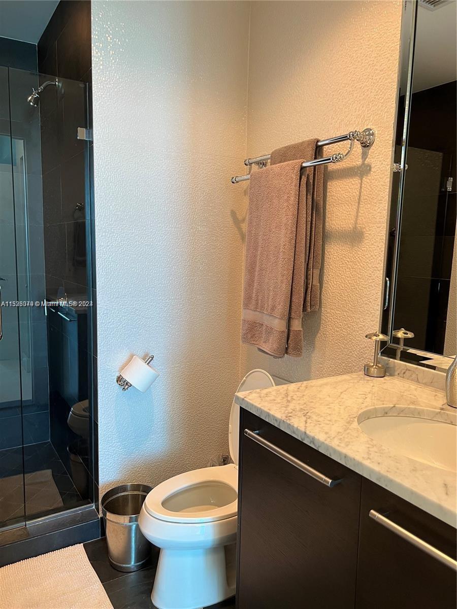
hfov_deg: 53.1
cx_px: 228
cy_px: 304
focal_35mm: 26
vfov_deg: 67.3
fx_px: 458
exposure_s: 1/60
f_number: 1.5
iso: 100
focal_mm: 5.7
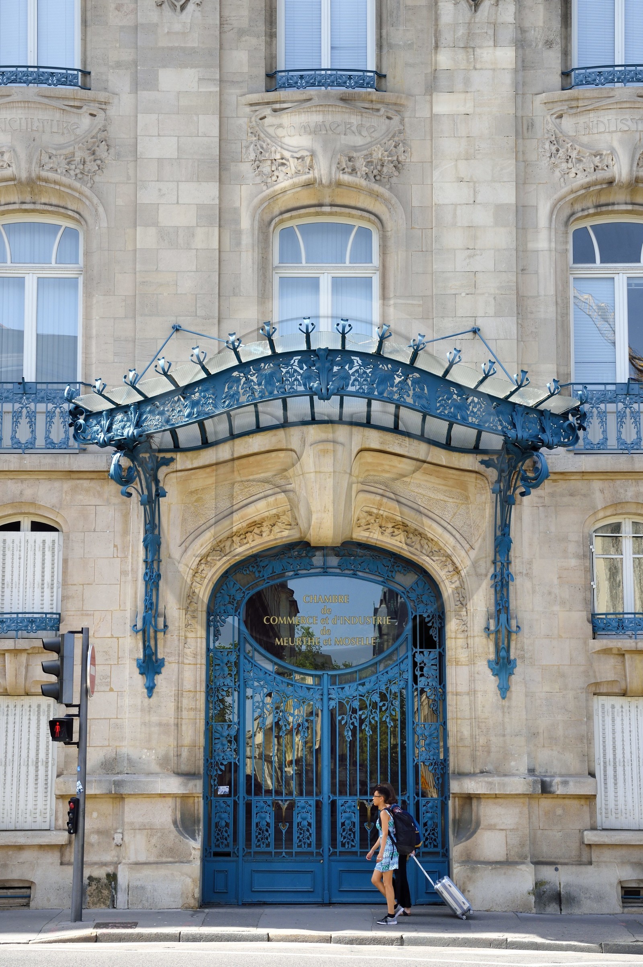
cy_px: 484
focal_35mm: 70
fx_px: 1878
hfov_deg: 19.4
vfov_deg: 28.9
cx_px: 322
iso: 800
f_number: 13
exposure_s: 1/250
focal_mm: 70
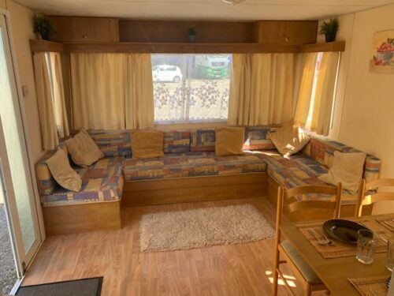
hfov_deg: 67.3
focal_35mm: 26
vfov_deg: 53.1
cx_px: 197
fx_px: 296
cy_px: 148
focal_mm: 4.25
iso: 25
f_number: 1.8
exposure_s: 1/186
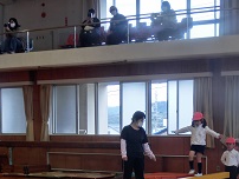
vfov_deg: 15.7
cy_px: 174
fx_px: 643
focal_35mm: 93
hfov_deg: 20.9
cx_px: 182
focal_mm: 8.29
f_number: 4.2
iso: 100
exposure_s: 1/60
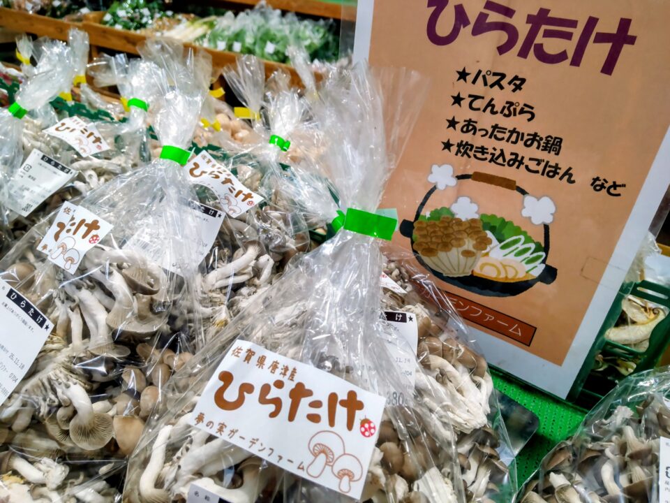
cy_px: 252
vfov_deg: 56.8
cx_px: 335
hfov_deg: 71.6
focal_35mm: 24
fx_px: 465
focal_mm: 3.43
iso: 206
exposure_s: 1/60
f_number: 2
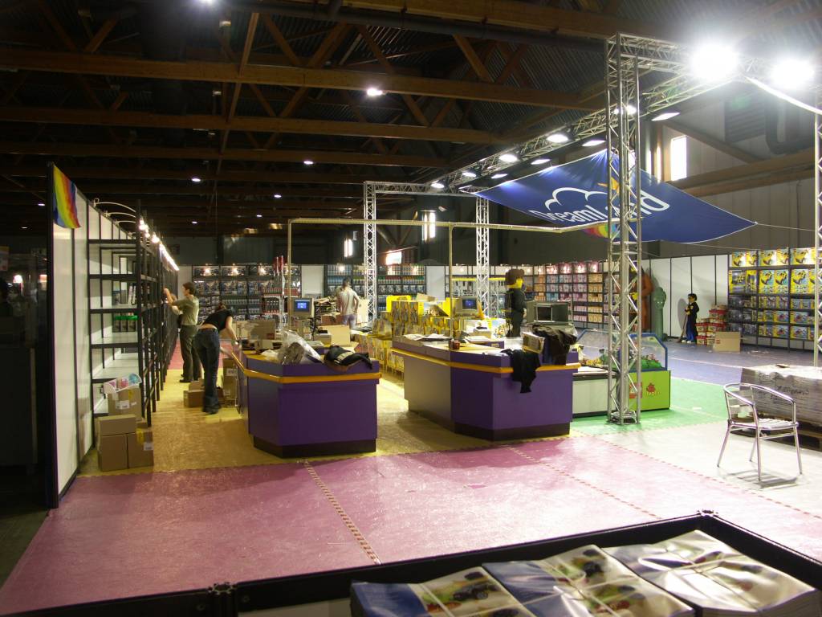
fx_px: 665
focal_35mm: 28
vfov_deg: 49.7
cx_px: 411
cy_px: 308
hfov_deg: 63.4
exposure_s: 1/15
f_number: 2.8
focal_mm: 7.2
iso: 100
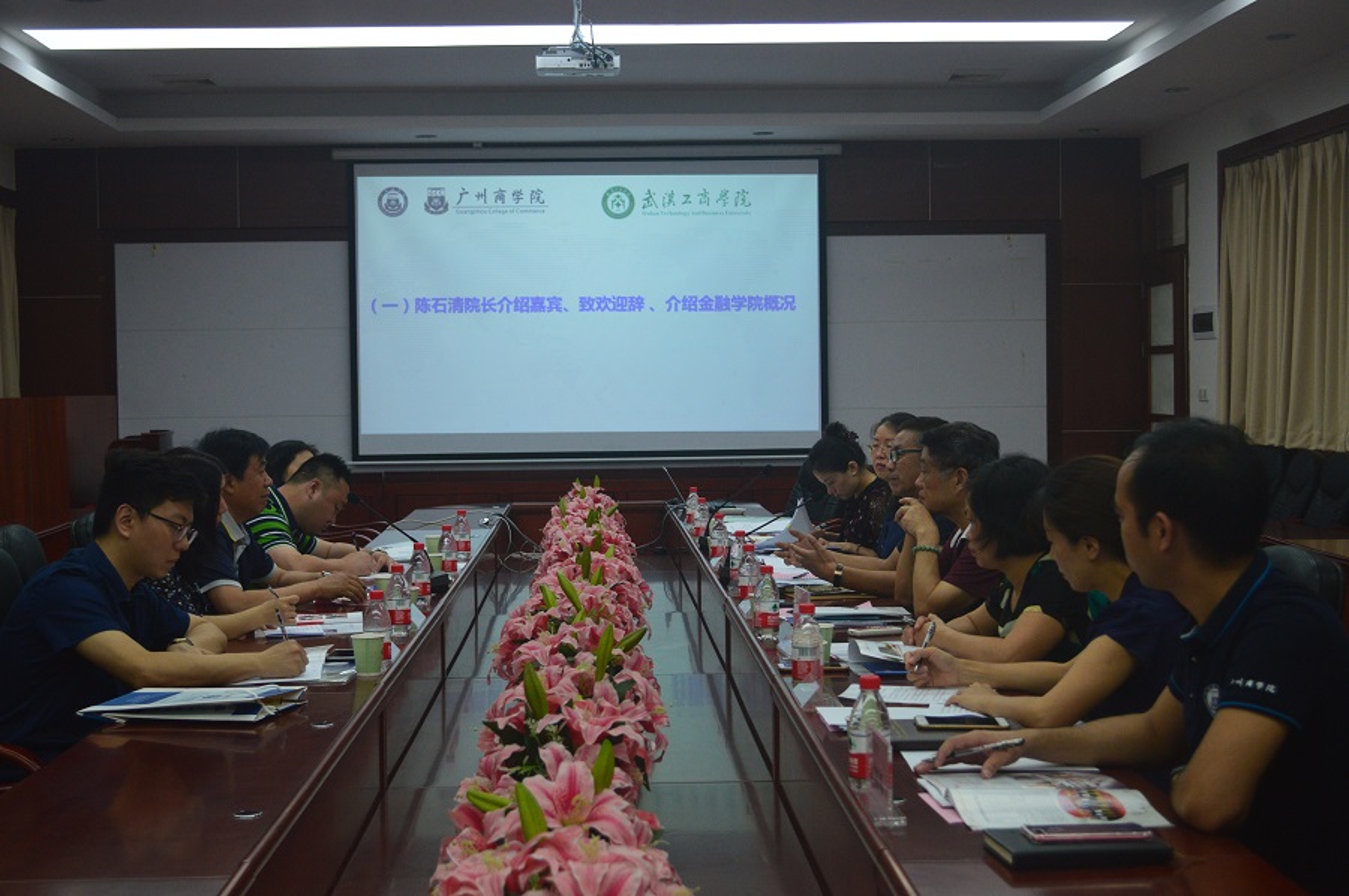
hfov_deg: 37.9
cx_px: 674
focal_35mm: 52
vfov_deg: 25.7
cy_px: 448
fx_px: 1965
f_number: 5.6
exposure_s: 1/60
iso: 800
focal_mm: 35
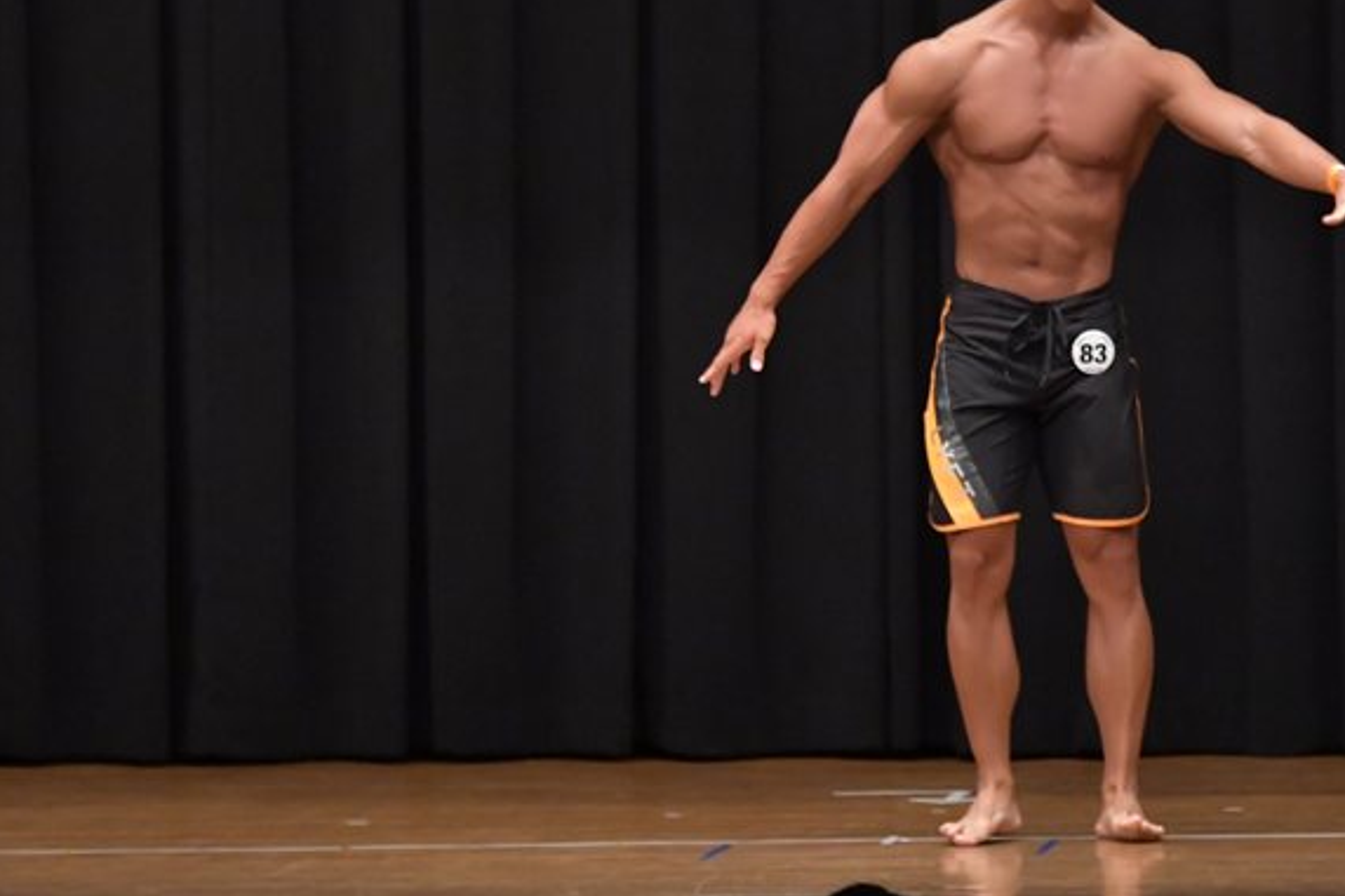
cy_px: 376
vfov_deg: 4.7
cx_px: 850
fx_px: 10980
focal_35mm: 294
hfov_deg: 7.0
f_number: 5.6
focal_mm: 145
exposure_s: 1/400
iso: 6400
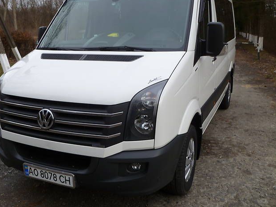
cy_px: 92
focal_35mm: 36
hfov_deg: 51.0
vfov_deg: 39.6
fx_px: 287
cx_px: 110
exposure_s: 1/100
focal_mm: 5
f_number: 3.3
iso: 80
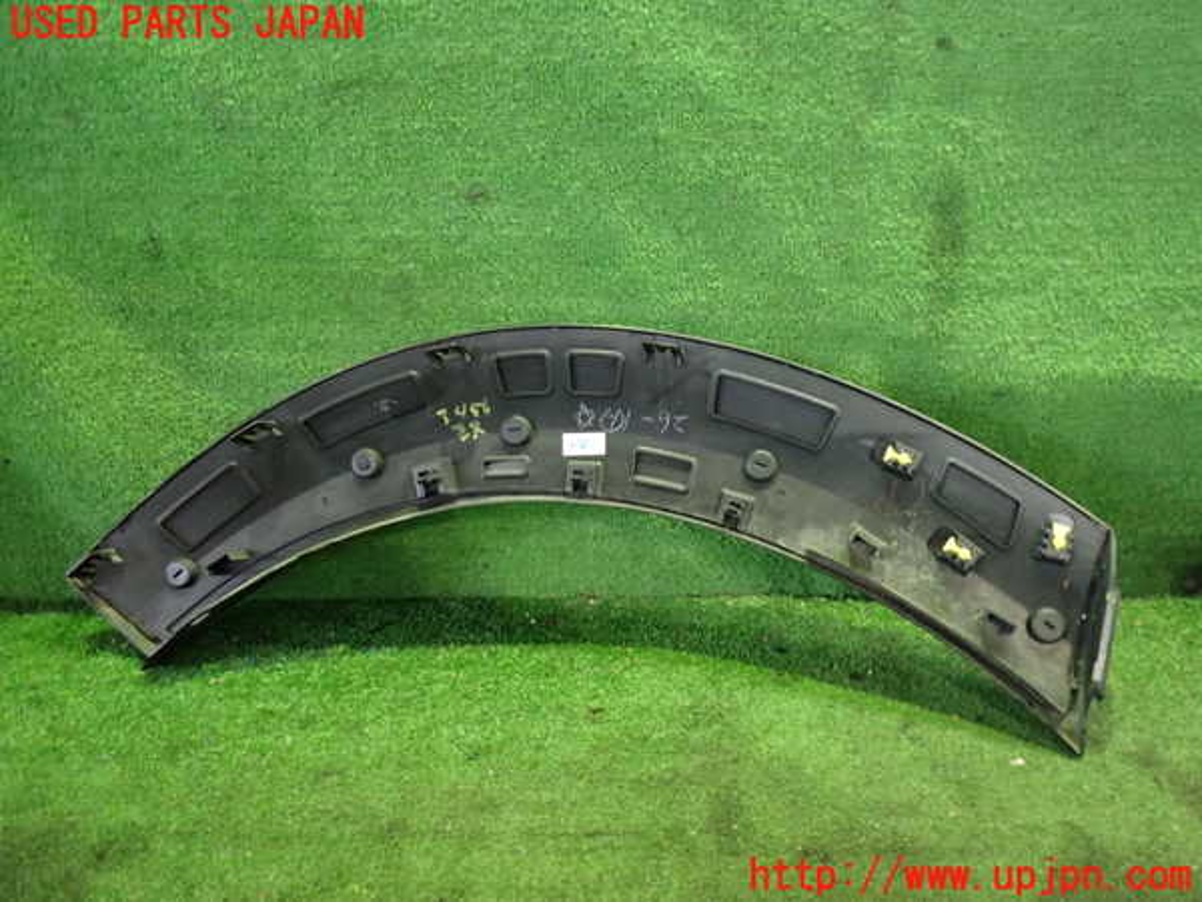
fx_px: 1042
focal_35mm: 30
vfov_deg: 46.8
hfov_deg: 60.0
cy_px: 451
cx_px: 601
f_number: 2.3
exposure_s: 1/25
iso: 800
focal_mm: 5.4
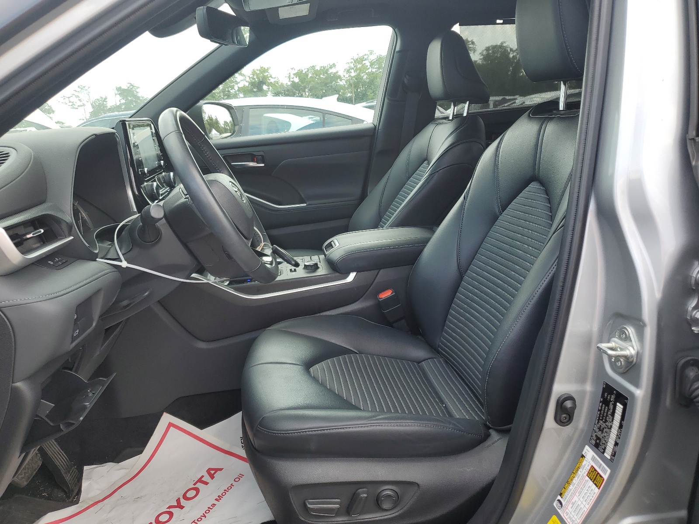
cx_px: 350
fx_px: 525
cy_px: 262
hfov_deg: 67.3
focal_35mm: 26
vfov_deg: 53.1
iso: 50
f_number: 1.5
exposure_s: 1/435
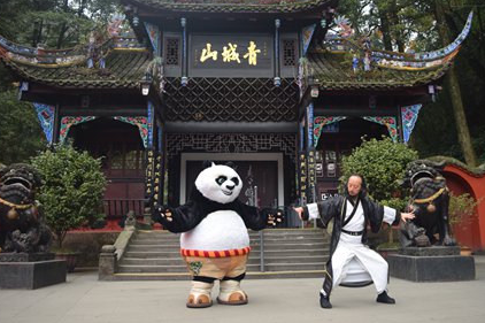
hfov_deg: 58.6
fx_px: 431
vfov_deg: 41.1
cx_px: 270
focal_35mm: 32
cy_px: 149
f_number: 4
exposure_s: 1/60
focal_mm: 18
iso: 450
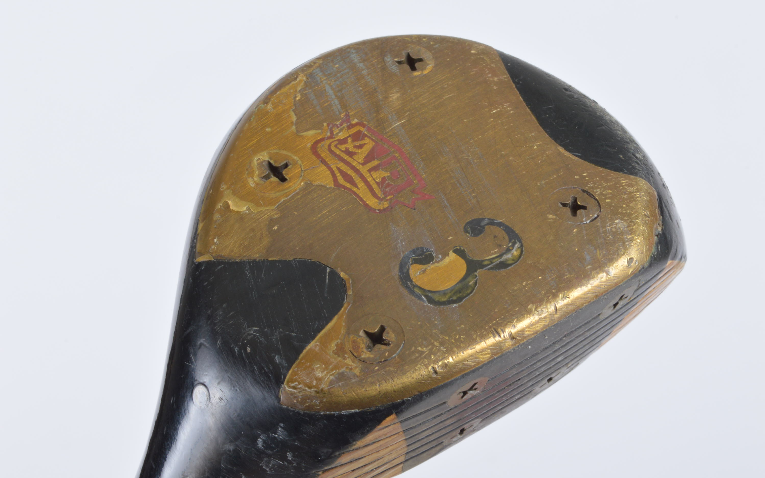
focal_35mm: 85
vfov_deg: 15.5
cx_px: 384
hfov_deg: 24.5
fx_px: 1762
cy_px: 248
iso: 200
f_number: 22
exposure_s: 1/100
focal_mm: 55
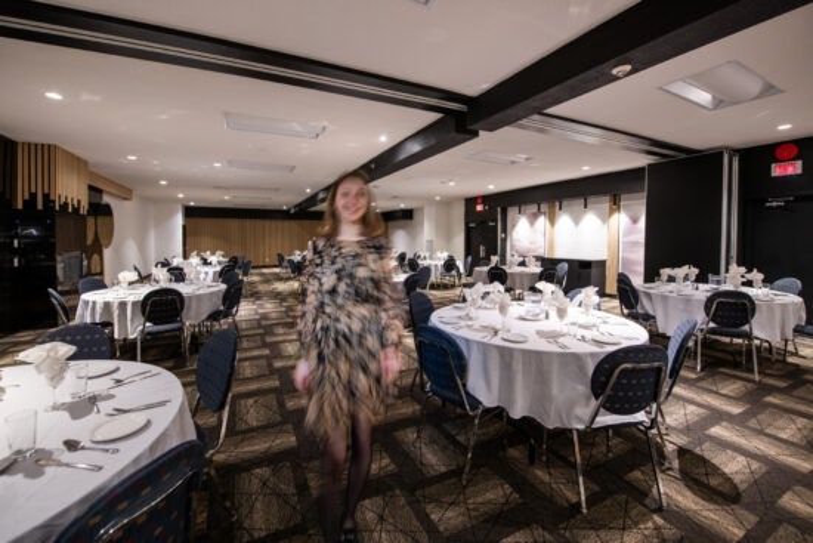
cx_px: 406
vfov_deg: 81.2
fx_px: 316
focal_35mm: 14
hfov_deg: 104.2
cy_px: 272
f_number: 4
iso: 100
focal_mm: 14
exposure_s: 1/2
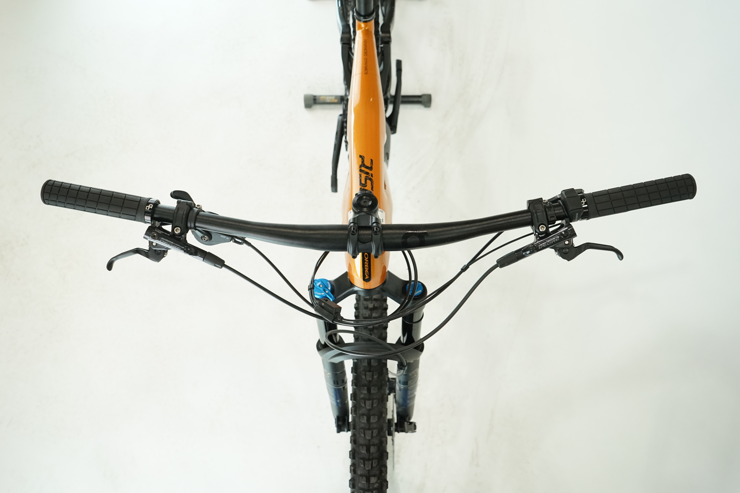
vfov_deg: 46.4
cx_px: 370
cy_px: 246
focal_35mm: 28
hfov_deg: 65.5
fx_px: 576
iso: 1600
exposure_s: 1/200
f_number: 5.6
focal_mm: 28
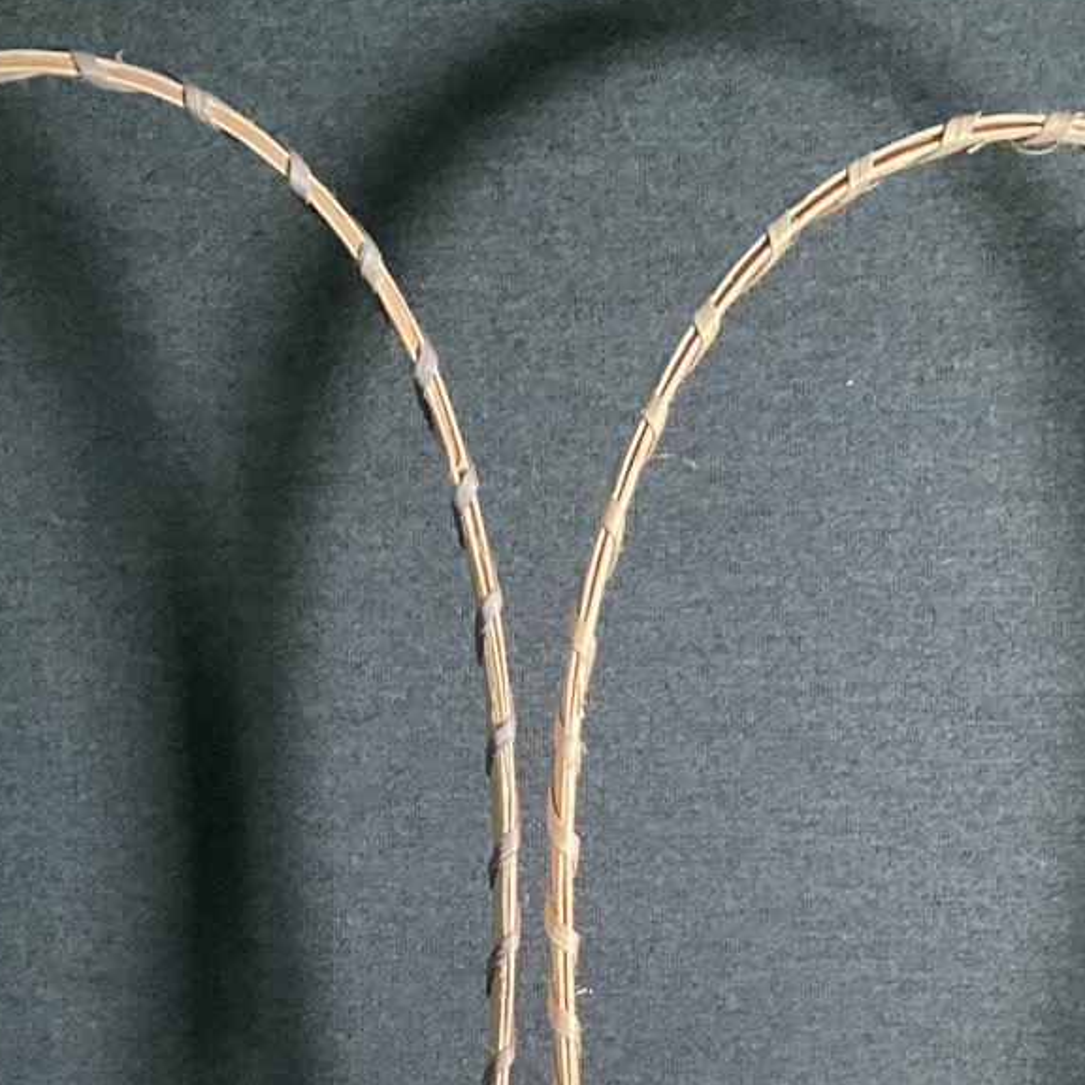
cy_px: 1043
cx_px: 432
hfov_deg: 23.9
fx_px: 2553
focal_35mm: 72
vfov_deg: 23.2
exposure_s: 1/40
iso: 320
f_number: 2.4
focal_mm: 3.3
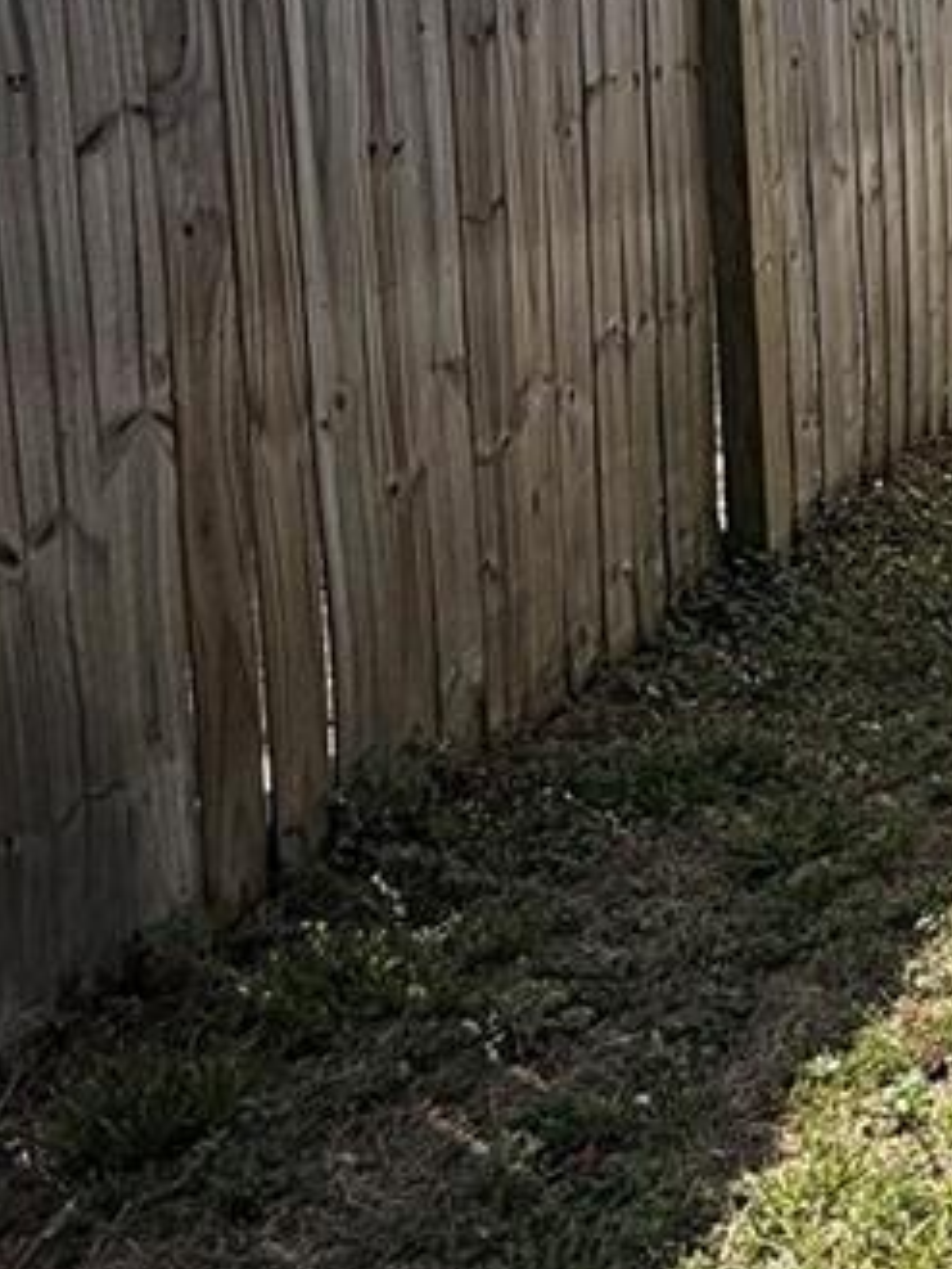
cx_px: 1569
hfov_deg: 21.7
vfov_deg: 34.8
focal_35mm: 51
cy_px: 66
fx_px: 1869
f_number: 2.2
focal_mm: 2.22
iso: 50
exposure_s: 1/2320
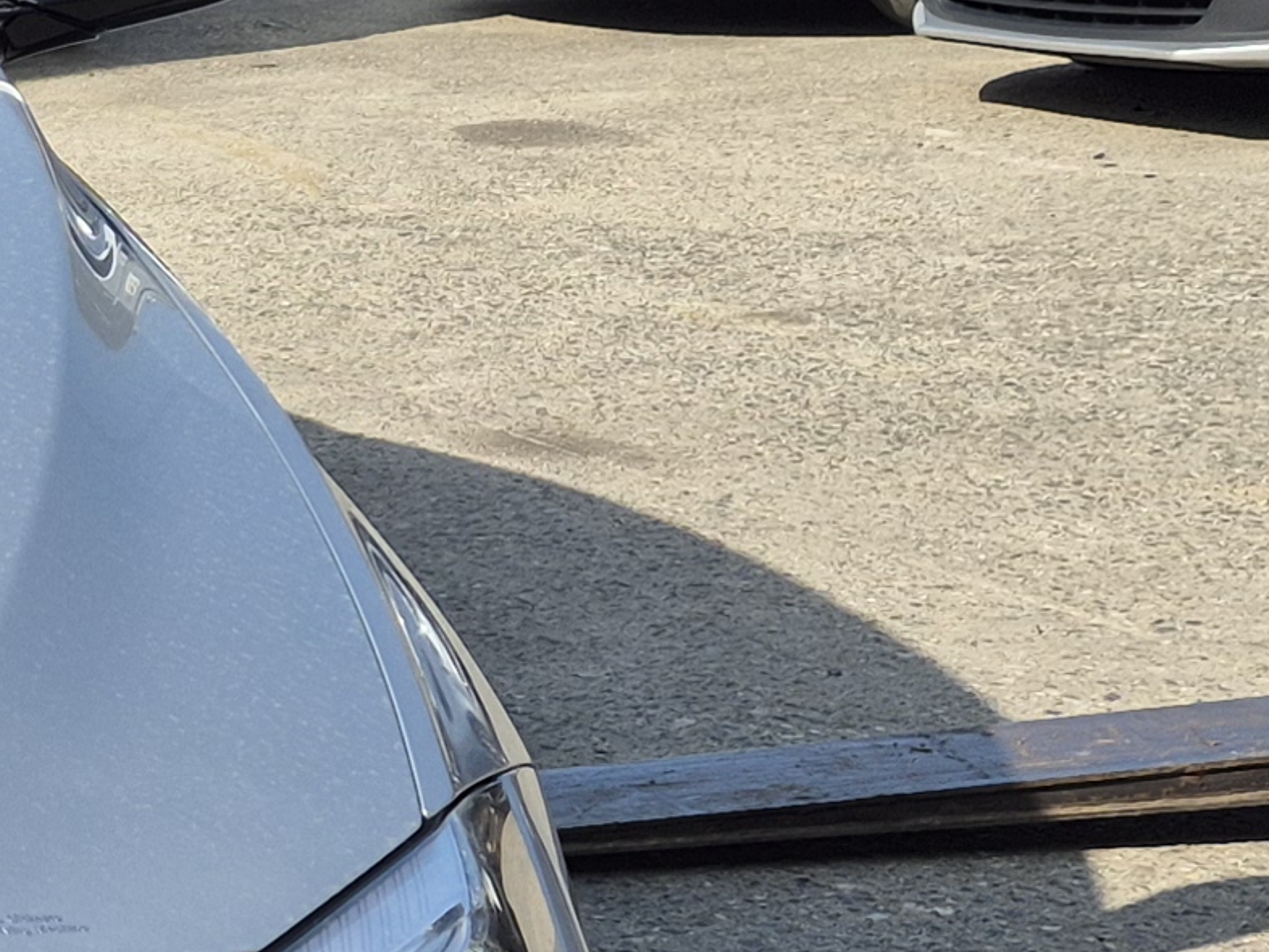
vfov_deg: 12.6
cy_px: 768
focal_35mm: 117
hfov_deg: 14.5
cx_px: -1109
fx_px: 4290
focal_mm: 5.4
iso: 25
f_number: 1.8
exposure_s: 1/1676
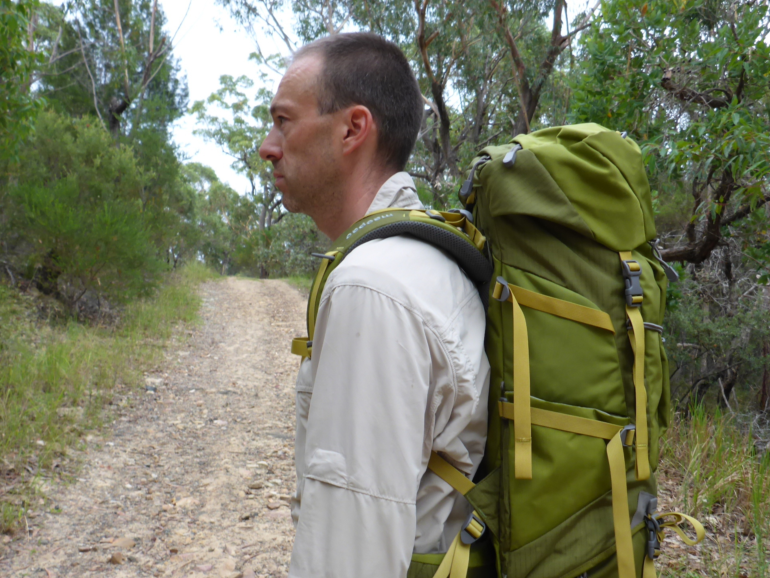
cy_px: 373
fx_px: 823
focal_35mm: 37
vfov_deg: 38.3
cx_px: 427
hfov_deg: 50.0
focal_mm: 4.9
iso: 125
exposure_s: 1/60
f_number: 3.3
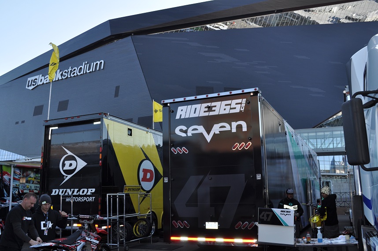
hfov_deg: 57.3
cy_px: 126
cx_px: 189
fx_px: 346
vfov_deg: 39.9
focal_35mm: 33
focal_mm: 22
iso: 200
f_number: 7.1
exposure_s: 1/200
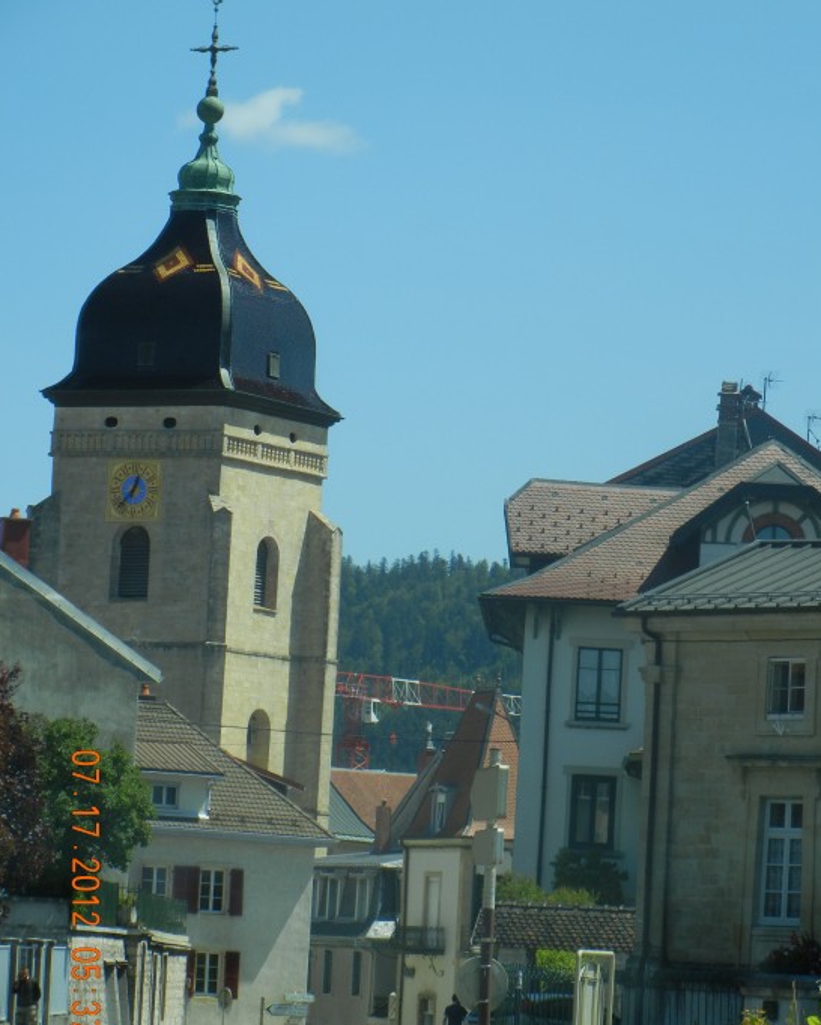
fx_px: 5070
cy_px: 528
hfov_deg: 9.3
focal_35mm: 167
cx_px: 429
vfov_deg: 11.5
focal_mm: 27.4
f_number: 4.6
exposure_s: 1/702
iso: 160
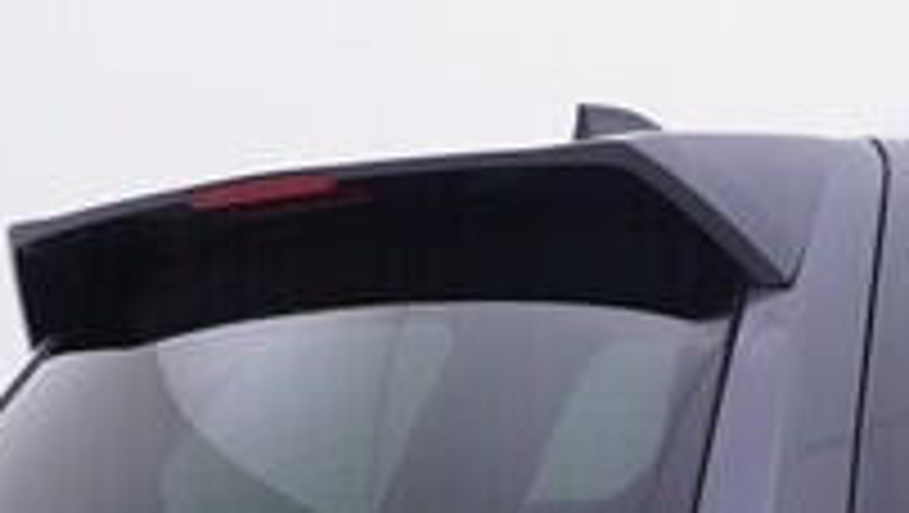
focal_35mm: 120
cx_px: 1274
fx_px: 2886
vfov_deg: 9.6
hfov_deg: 16.6
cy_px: 922
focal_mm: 15
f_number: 5
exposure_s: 1/80
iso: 200
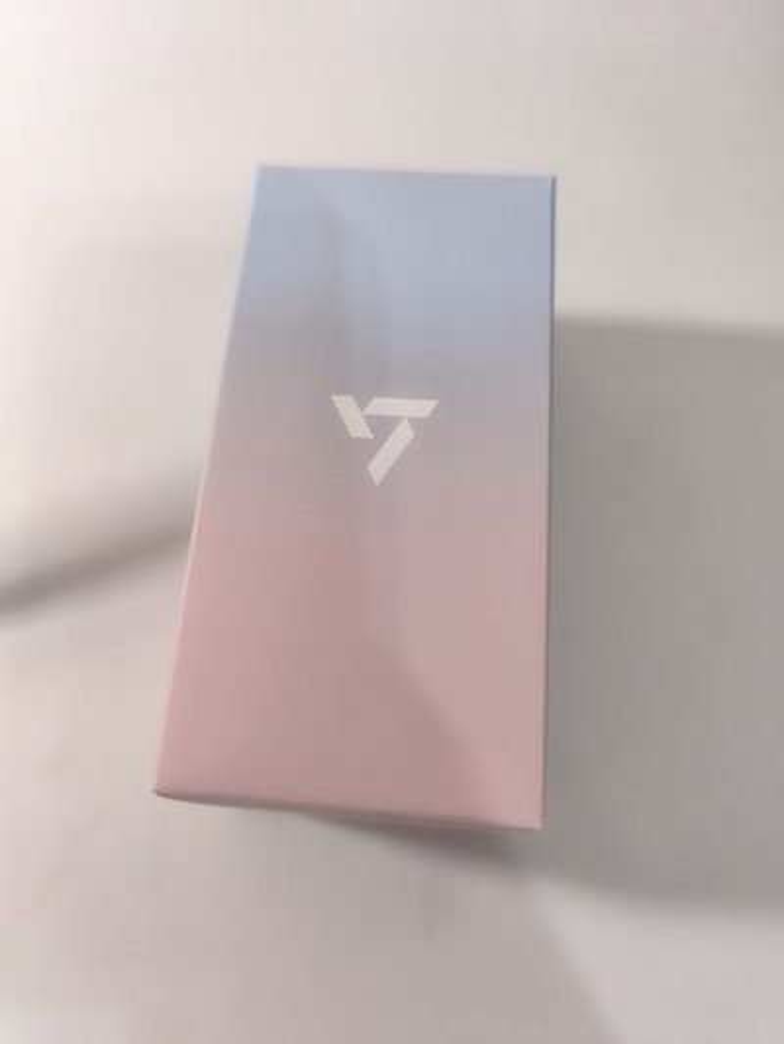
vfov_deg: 73.9
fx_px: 694
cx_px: 392
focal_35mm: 23
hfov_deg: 58.9
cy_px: 522
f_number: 1.65
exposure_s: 1/120
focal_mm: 6.14
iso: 640
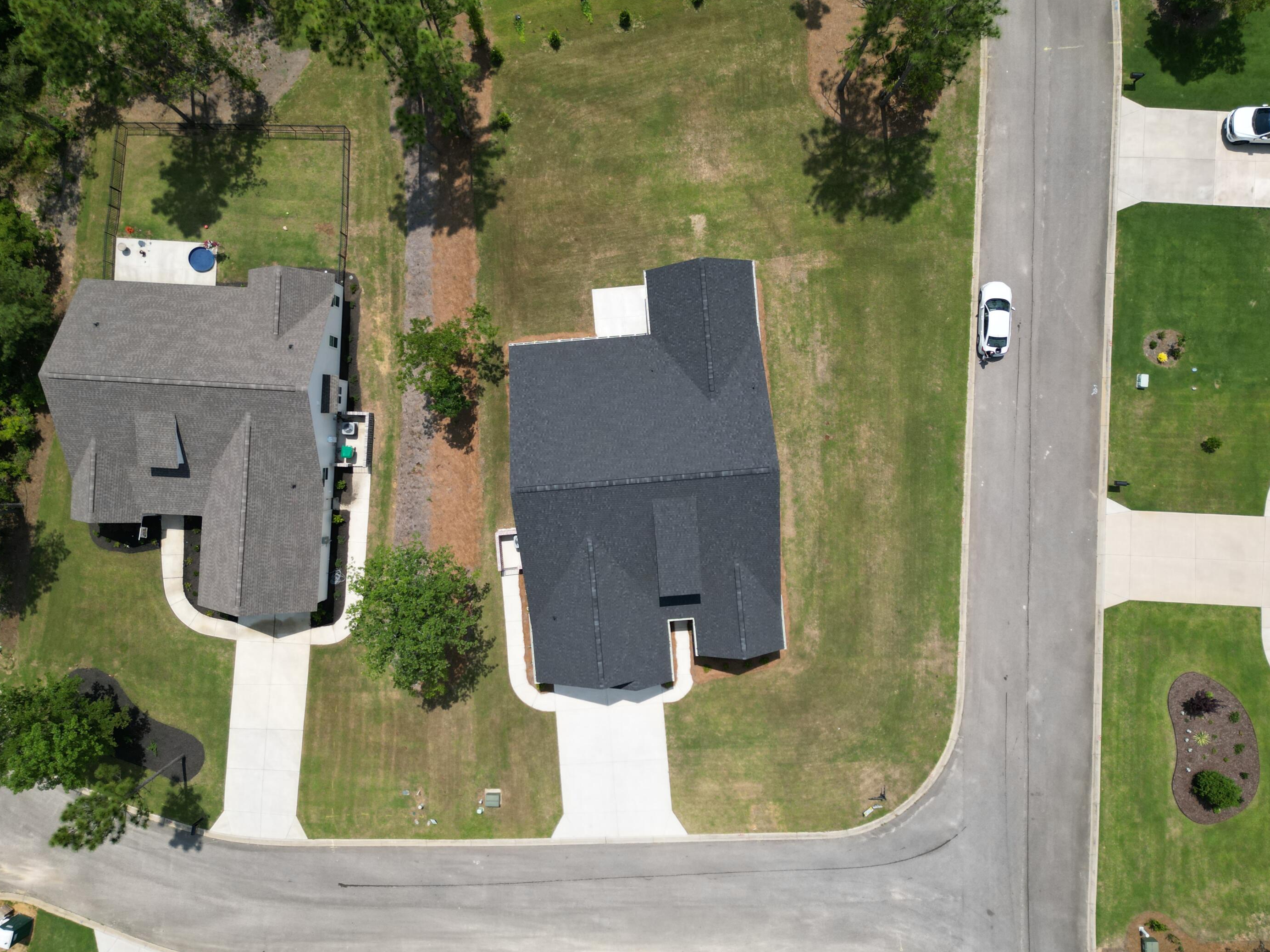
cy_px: 451
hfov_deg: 67.3
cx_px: 626
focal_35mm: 26
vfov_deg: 53.0
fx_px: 954
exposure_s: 1/4000
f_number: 1.7
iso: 130
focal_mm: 6.72
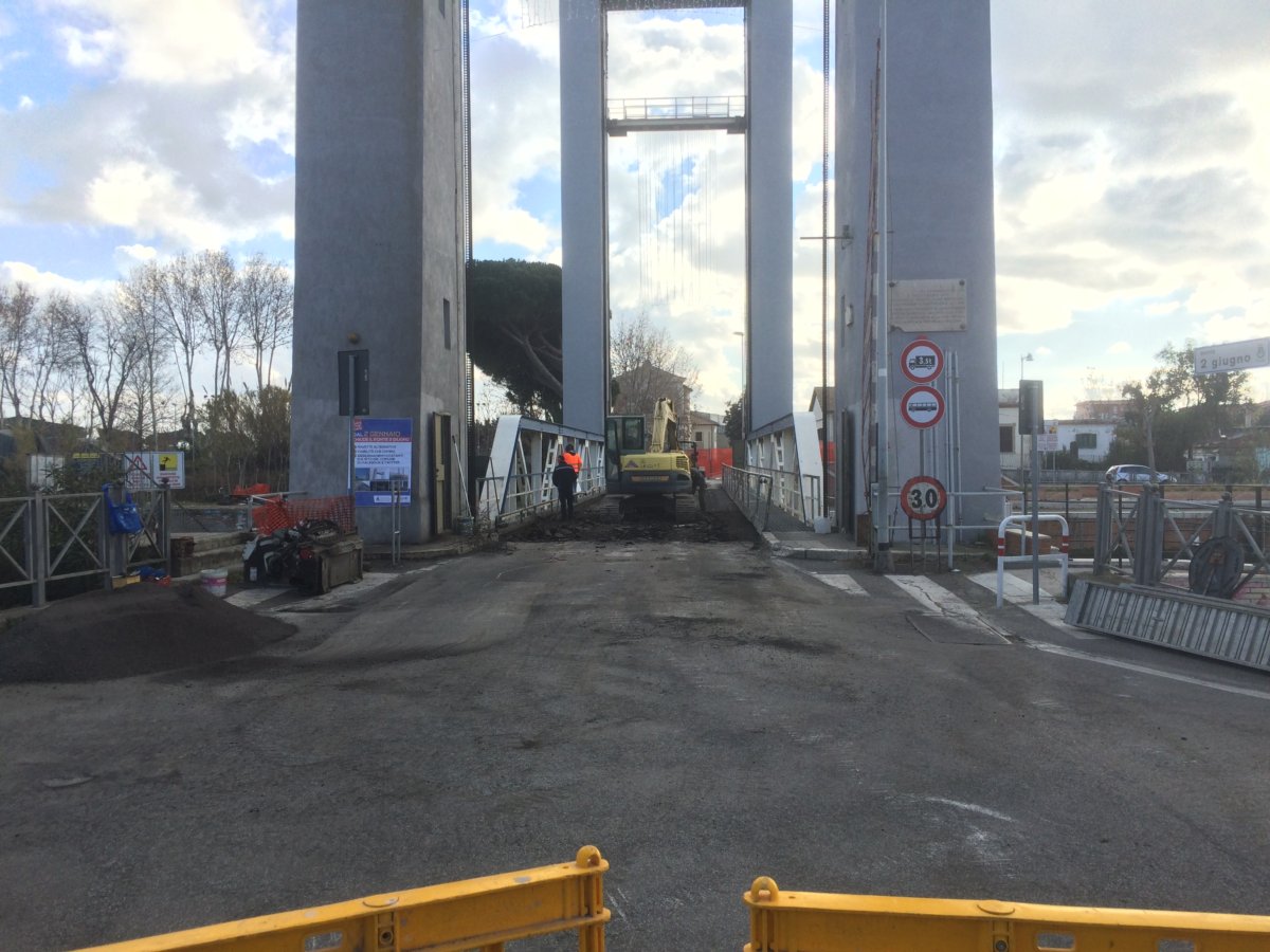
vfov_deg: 48.2
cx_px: 635
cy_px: 476
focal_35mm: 29
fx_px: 1064
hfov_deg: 61.7
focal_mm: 4.15
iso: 32
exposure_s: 1/805
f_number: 2.2
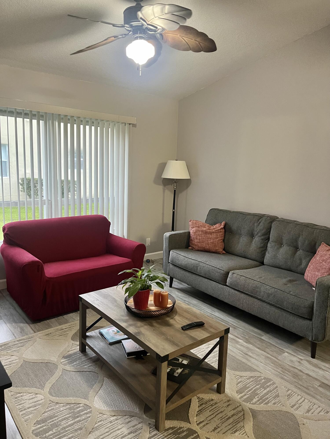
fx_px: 330
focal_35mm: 26
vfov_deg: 67.3
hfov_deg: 53.1
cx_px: 165
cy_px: 220
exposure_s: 1/60
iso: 320
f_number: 1.6
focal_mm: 5.1
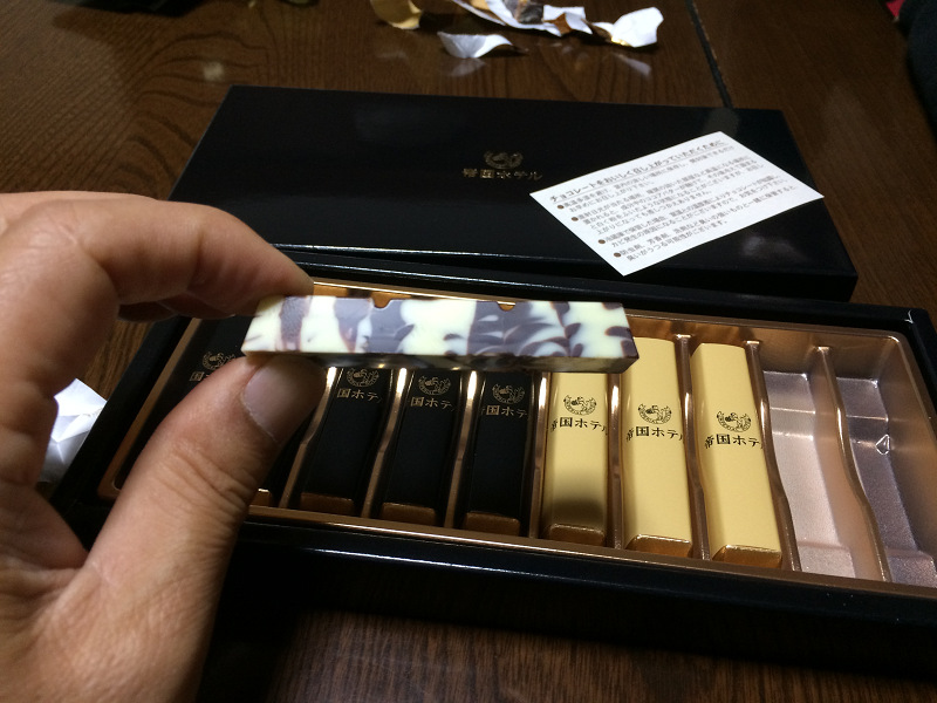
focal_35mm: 29
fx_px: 785
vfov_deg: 48.2
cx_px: 468
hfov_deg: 61.7
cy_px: 352
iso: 125
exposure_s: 1/30
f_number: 2.2
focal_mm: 4.15
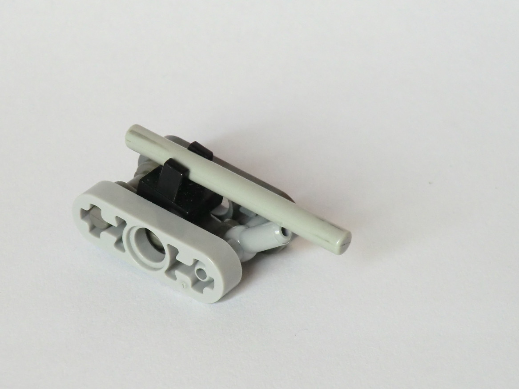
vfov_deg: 12.1
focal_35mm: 122
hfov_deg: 16.1
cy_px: 221
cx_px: 206
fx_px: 1829
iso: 400
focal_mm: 16
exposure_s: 1/15
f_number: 4.8
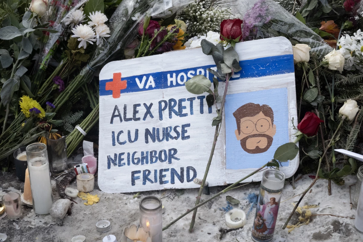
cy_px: 121
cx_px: 182
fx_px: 897
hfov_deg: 22.9
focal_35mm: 89
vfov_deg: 15.4
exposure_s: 1/1250
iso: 1000
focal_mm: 32.7
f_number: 5
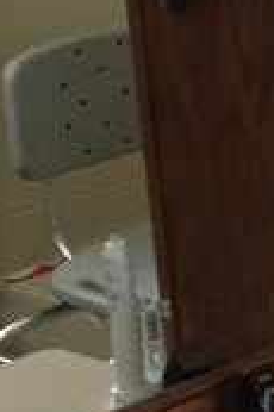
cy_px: 102
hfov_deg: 6.9
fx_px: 2048
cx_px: 796
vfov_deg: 11.5
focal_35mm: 179
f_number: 2.2
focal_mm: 4.15
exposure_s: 1/17
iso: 250
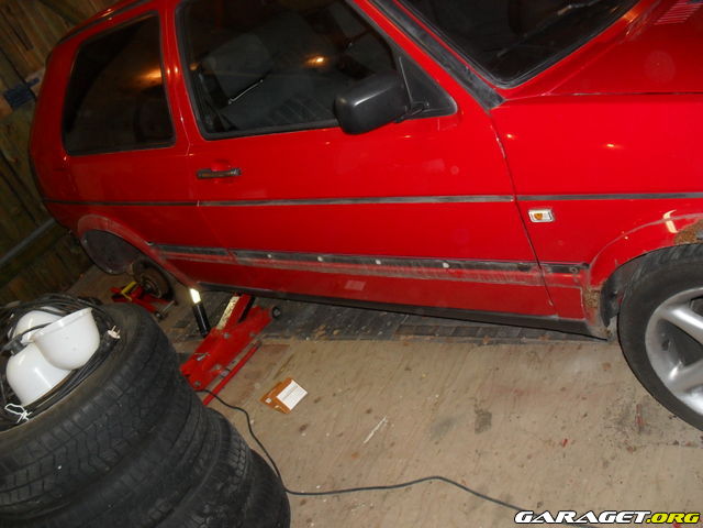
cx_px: 352
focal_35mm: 35
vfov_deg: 40.7
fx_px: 711
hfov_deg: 52.6
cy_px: 264
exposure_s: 1/45
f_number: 3.2
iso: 200
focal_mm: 6.3
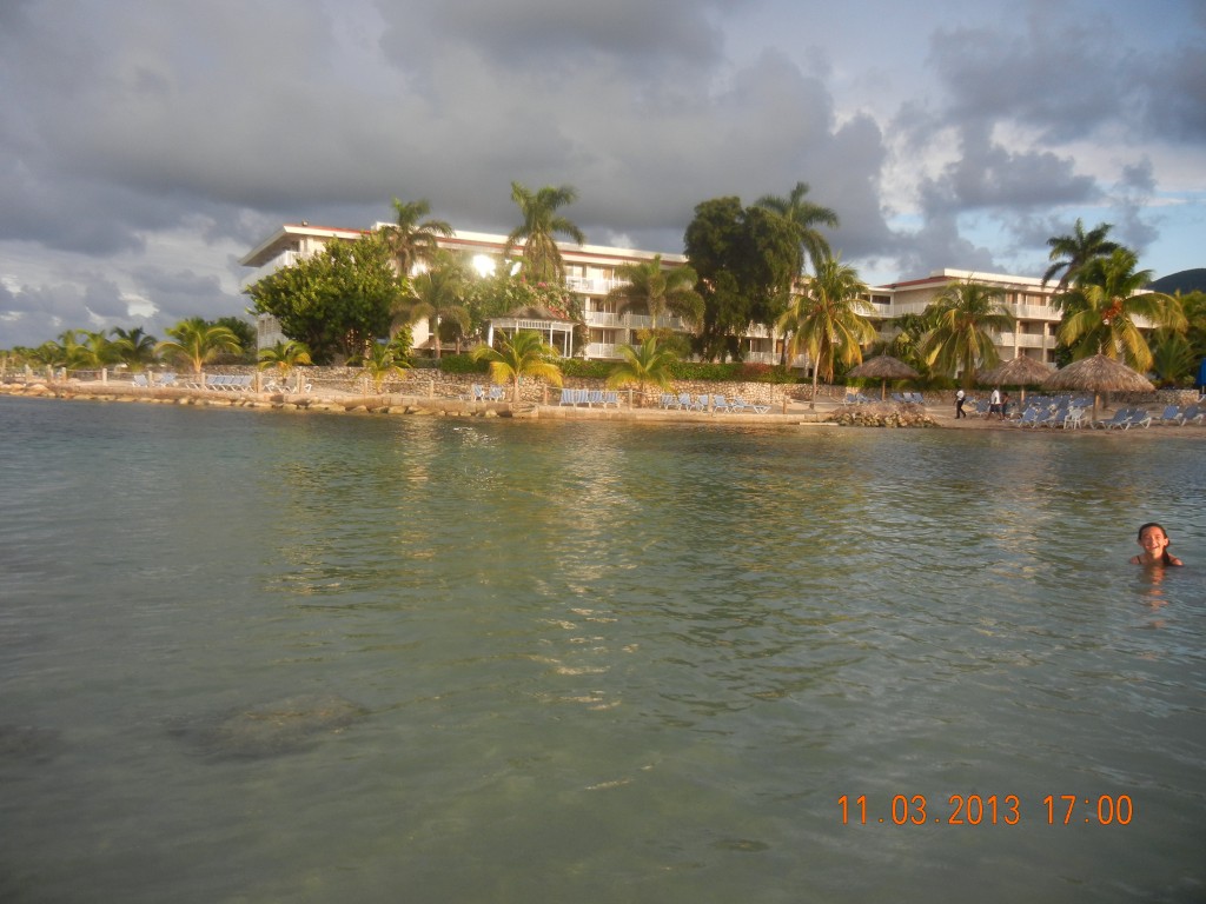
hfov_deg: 60.0
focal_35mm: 30
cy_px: 452
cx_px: 603
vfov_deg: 46.8
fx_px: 1045
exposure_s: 1/252
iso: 160
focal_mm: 5.4
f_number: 3.5
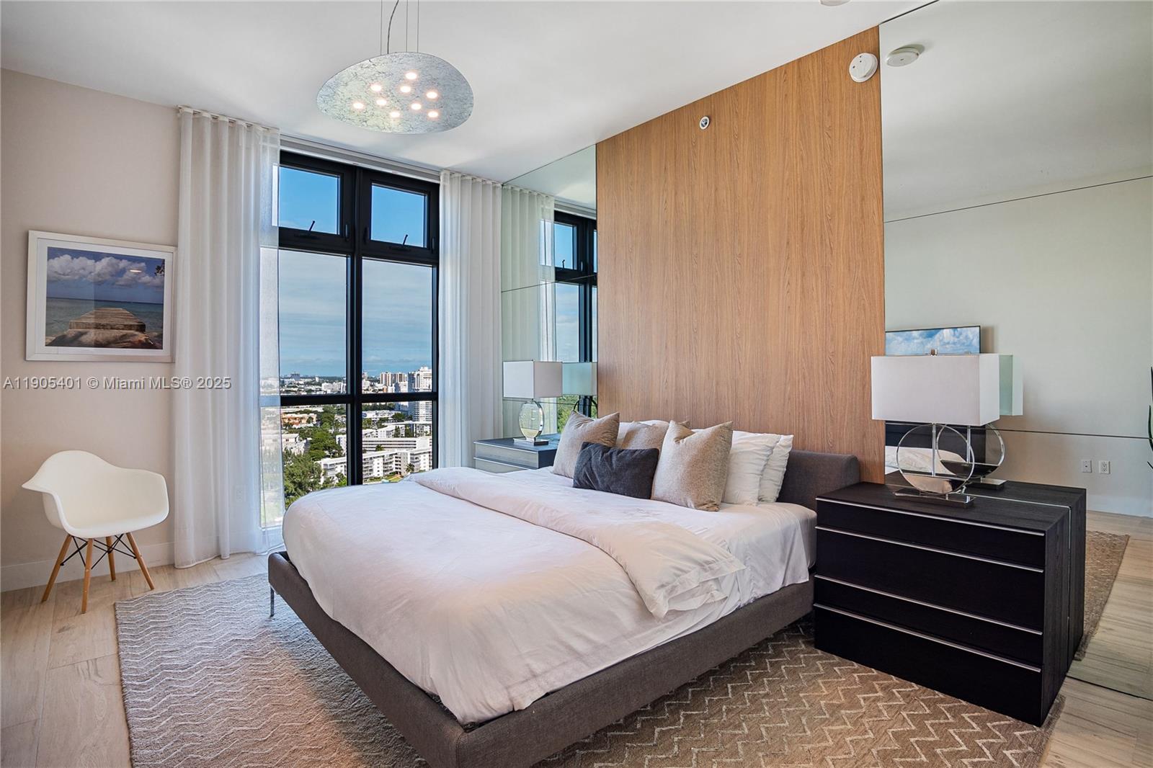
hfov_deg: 90.0
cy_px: 384
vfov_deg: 67.4
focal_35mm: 18
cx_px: 576
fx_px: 576
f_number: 4
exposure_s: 1/30
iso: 100
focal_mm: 9
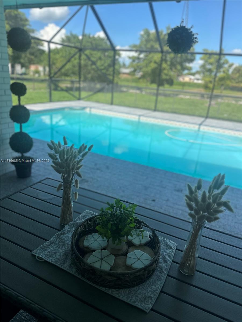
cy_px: 161
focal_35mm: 24
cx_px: 121
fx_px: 224
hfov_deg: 56.8
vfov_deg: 71.6
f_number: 1.78
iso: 80
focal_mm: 6.86
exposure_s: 1/1639
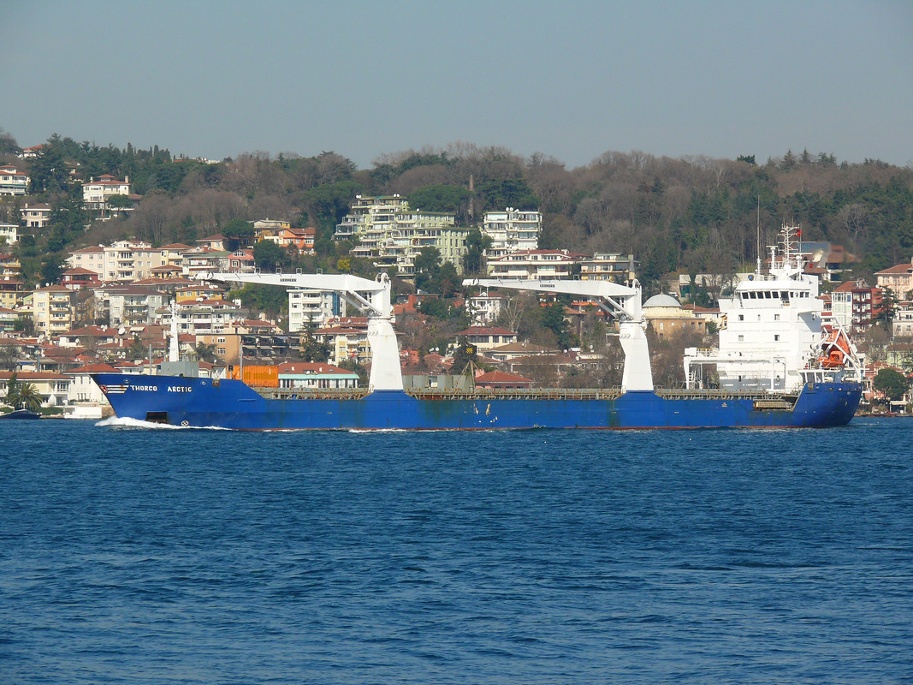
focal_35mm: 229
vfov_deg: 6.5
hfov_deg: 8.6
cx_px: 456
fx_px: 6039
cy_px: 342
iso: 100
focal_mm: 48.3
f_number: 7.1
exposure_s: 1/400
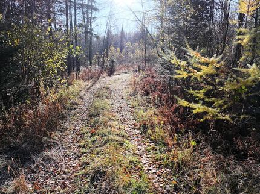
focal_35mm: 24
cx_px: 130
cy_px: 97
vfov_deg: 56.8
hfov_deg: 71.6
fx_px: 180
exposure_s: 1/2500
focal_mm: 12.29
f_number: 2.8
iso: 300
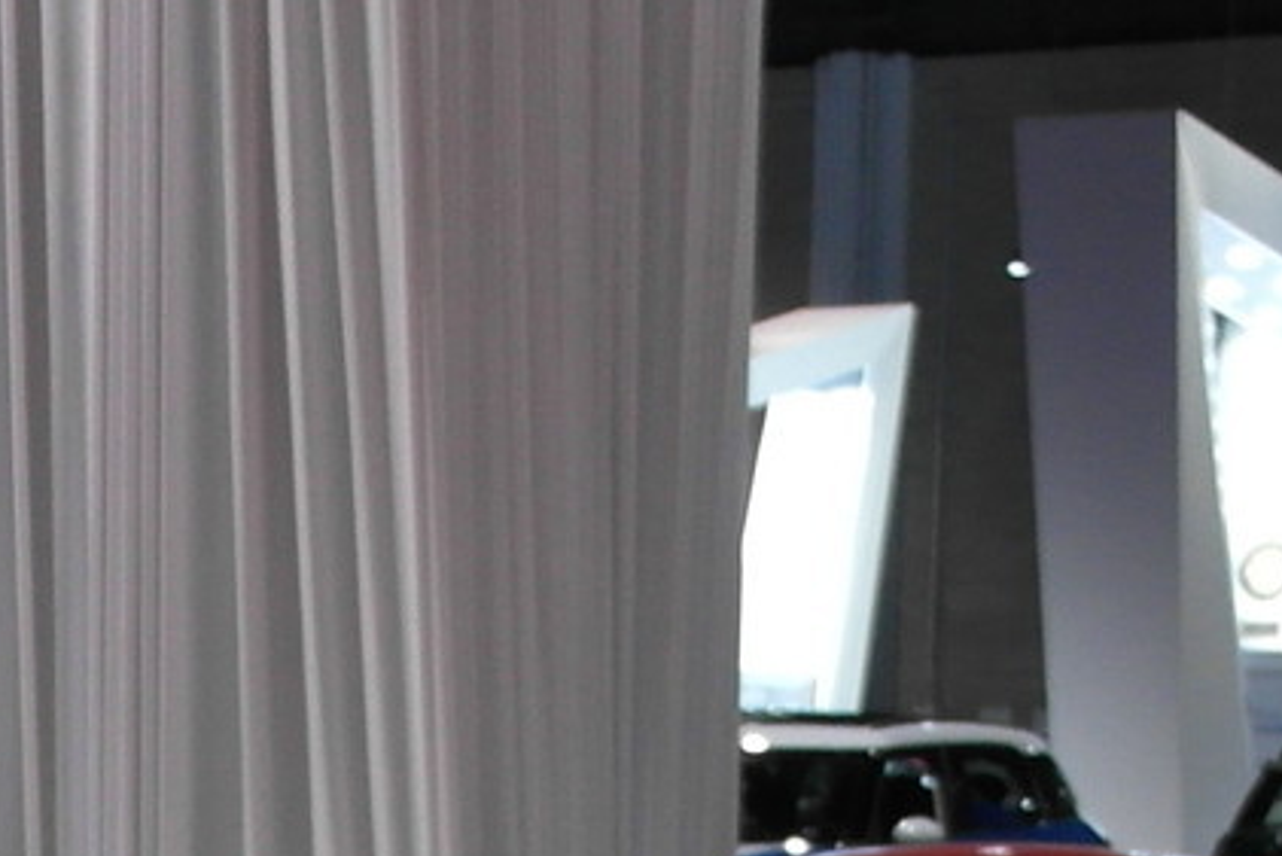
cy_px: 2341
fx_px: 6341
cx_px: -158
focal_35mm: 178
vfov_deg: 7.1
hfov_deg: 11.4
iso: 400
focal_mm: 20
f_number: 3.5
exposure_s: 1/50
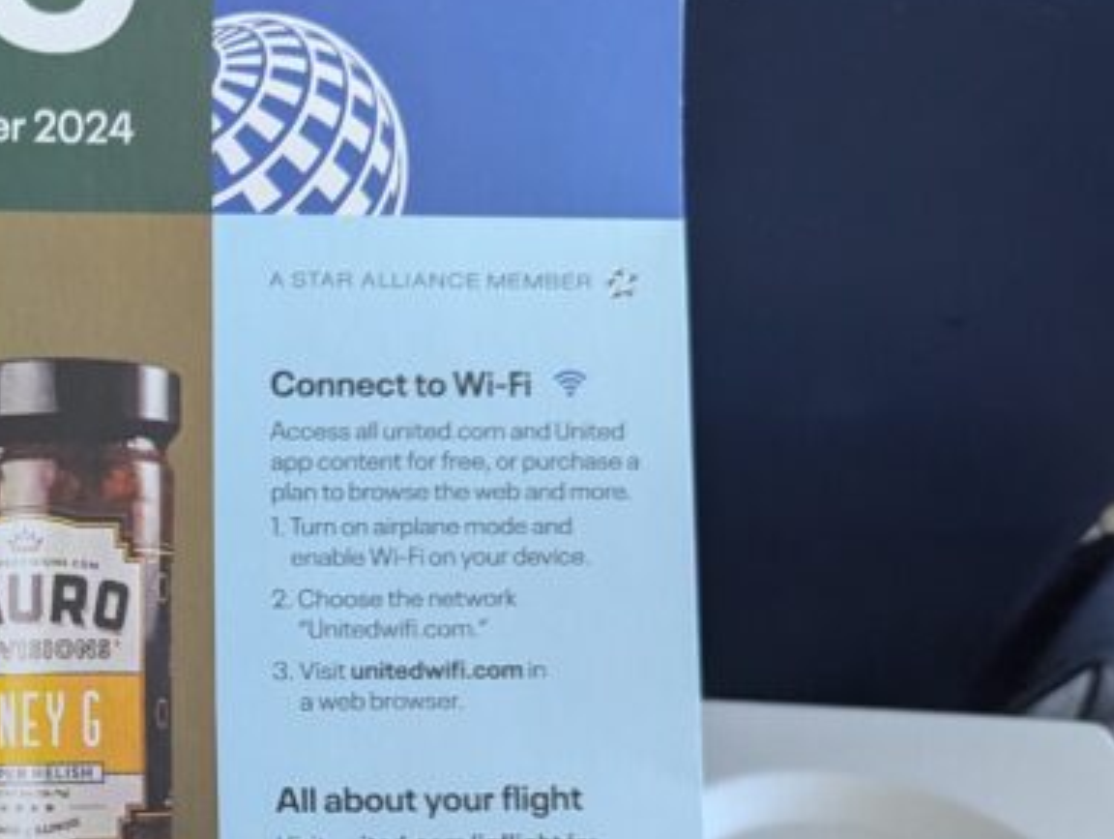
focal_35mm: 64
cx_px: -133
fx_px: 2062
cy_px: 707
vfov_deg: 22.6
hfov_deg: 27.5
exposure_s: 1/100
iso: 1563
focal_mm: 6.81
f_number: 1.85
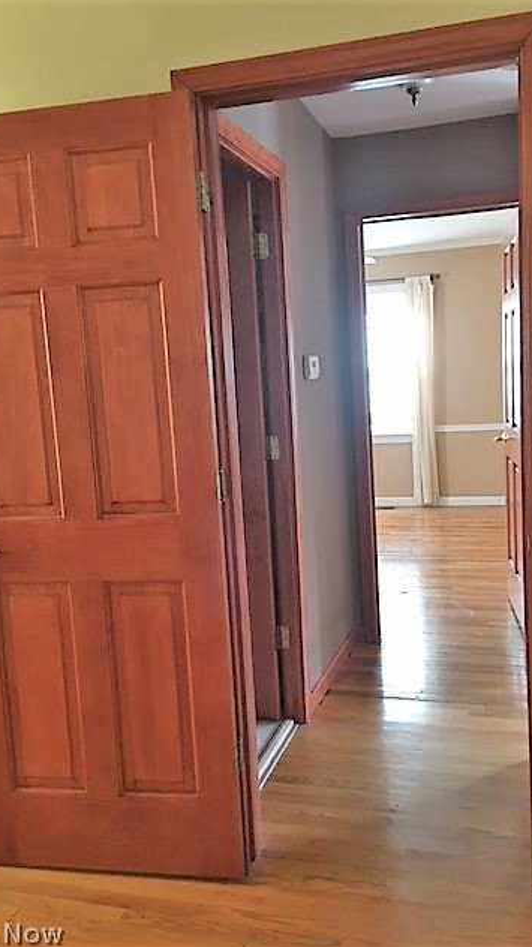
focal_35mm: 32
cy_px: 475
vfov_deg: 61.0
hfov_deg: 36.6
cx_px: 291
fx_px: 803
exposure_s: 1/4
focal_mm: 4.15
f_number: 2.2
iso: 50
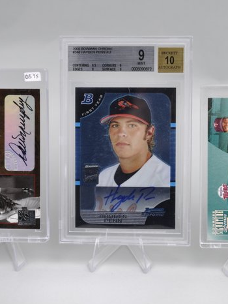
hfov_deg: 16.8
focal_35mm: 88
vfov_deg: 22.2
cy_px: 154
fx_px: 772
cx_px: 124
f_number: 4
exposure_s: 1/60
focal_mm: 40
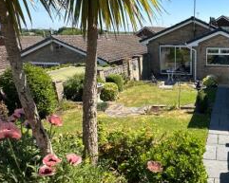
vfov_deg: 44.5
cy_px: 102
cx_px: 191
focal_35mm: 33
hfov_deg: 50.1
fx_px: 224
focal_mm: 2.22
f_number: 2.2
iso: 50
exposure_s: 1/955
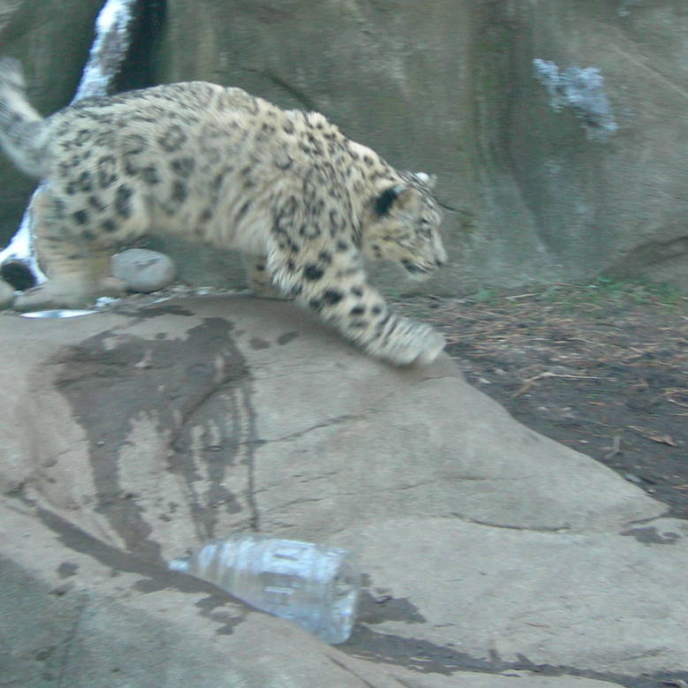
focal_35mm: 69
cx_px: 410
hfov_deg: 25.0
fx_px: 1552
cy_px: 217
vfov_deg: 24.8
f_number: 2.8
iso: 200
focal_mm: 7.8
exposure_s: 1/83.6
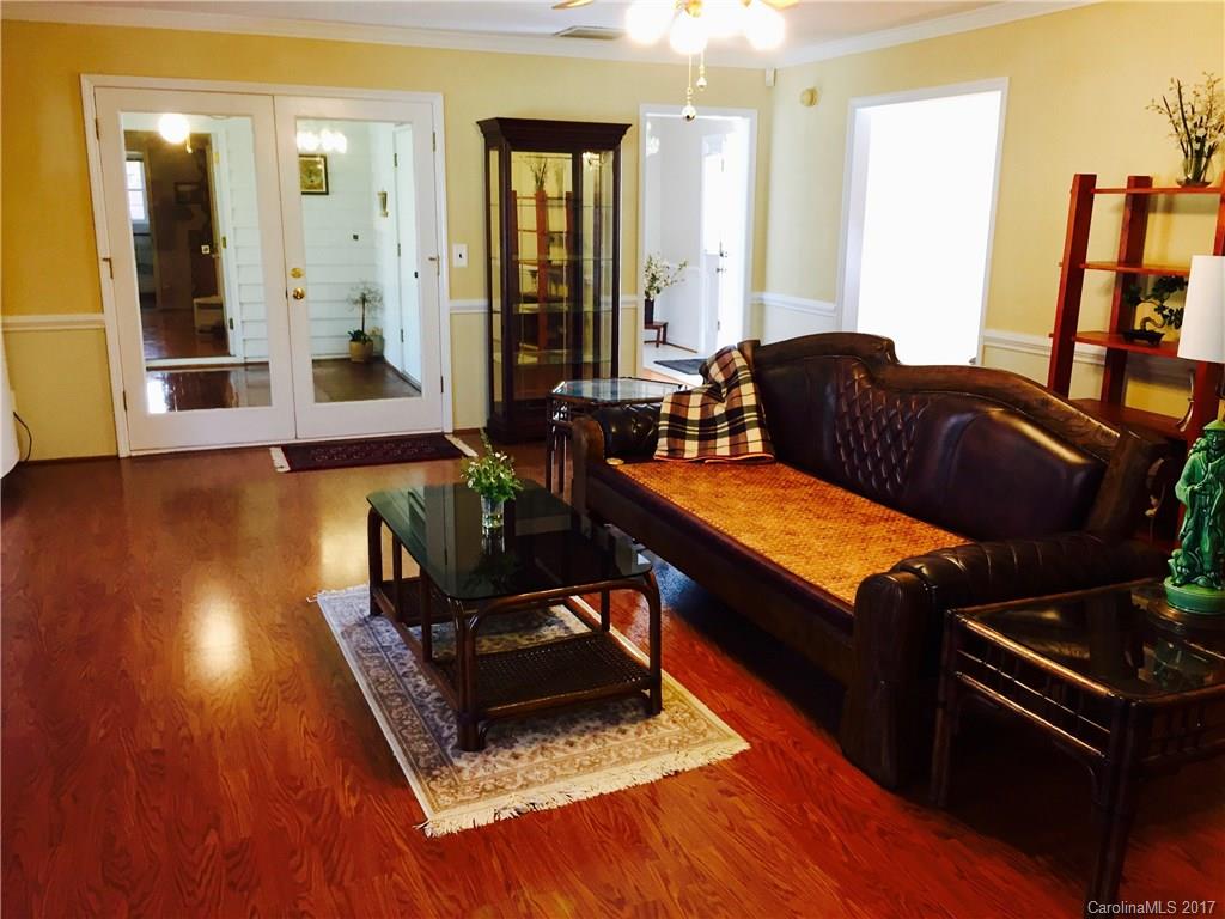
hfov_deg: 61.7
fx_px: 1026
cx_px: 612
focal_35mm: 29
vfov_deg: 48.2
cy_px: 460
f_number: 2.2
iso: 80
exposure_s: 1/30
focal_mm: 4.15
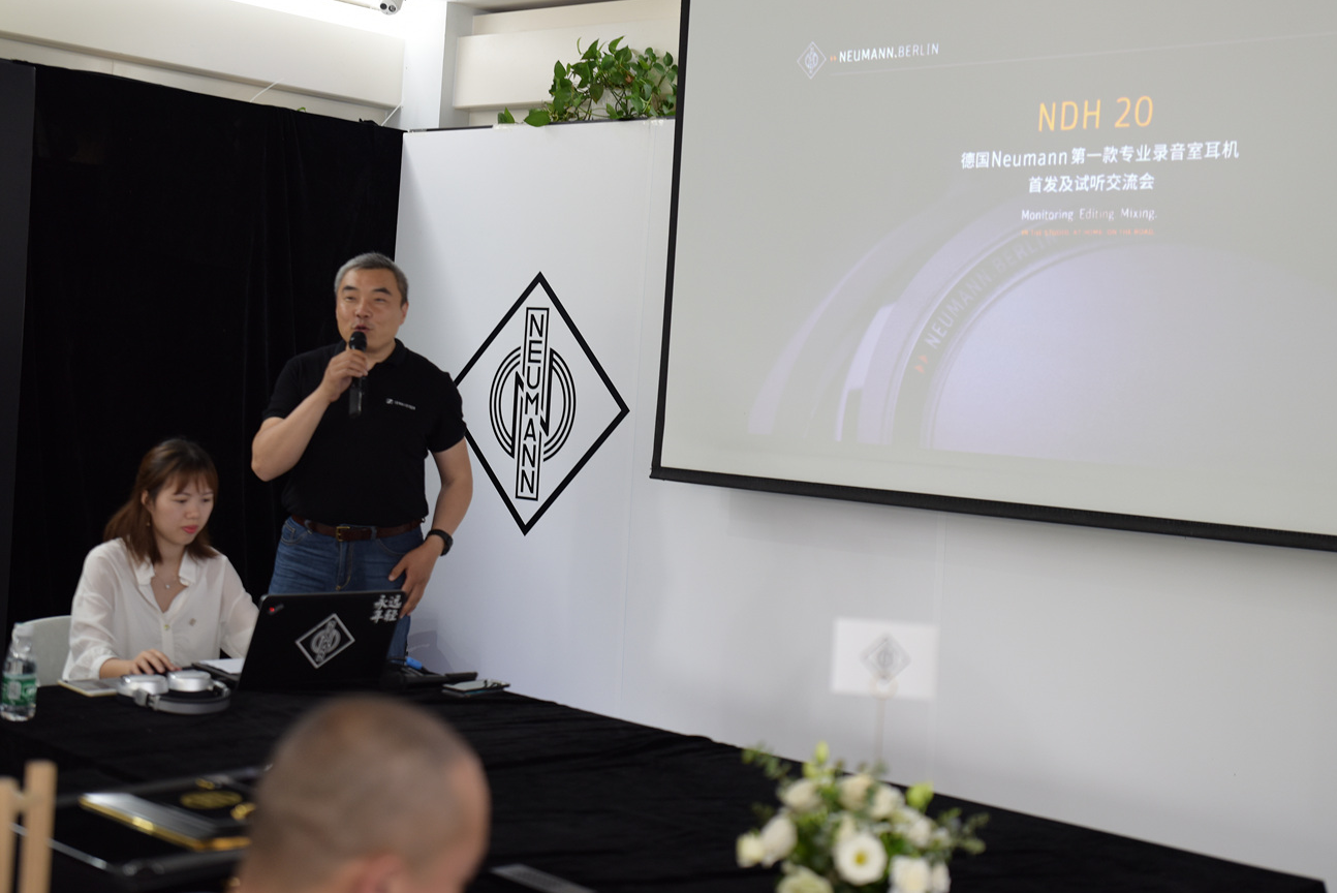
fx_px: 1858
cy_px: 366
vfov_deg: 27.0
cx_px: 737
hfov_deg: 39.5
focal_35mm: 50
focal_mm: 40
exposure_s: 1/80
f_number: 1.8
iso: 400
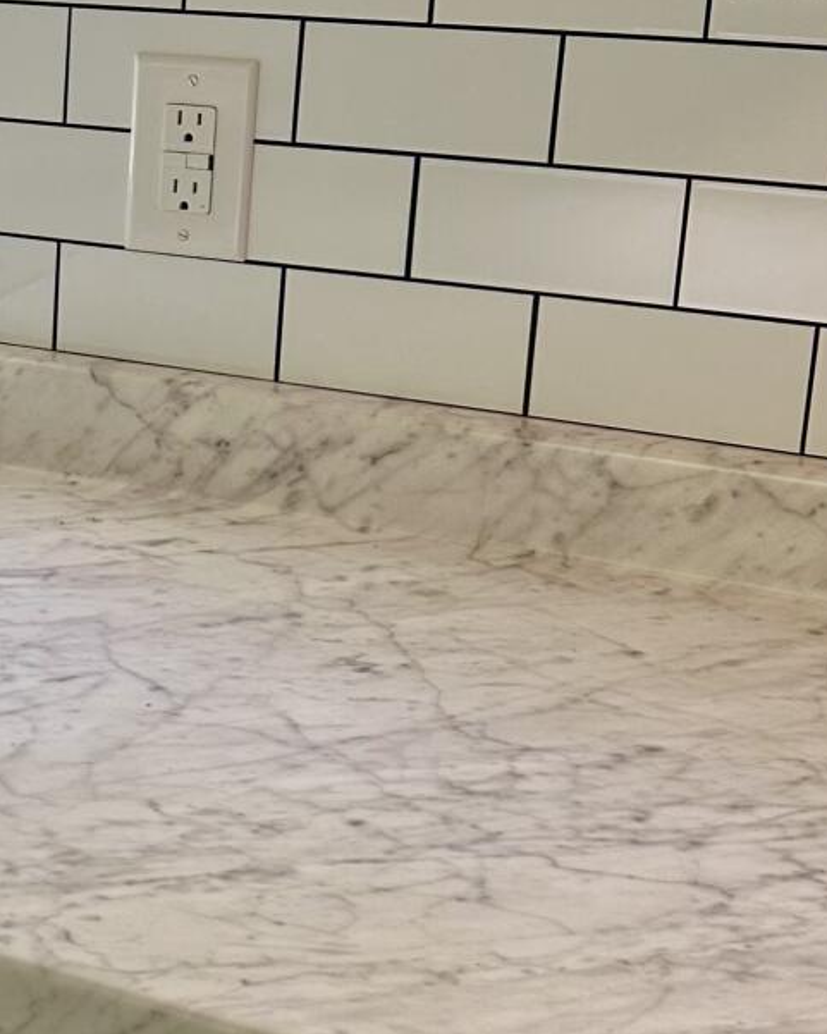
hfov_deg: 18.2
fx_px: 2386
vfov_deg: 24.4
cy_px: 444
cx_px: -280
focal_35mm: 78
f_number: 1.78
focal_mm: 6.86
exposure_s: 1/121
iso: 100
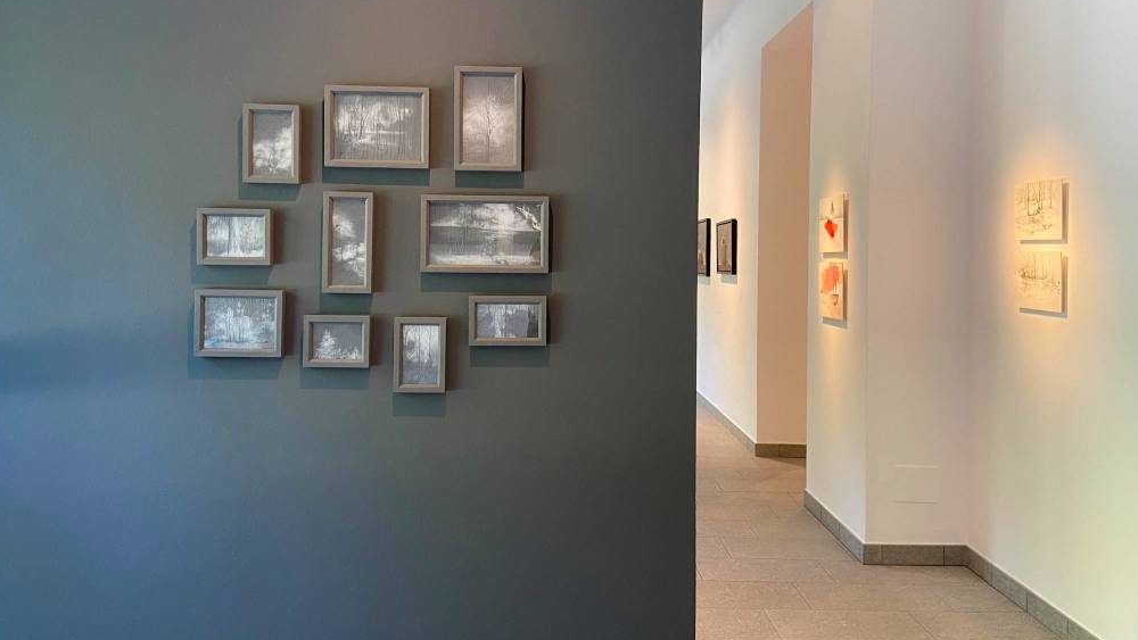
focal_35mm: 29
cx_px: 578
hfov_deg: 66.1
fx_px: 875
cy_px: 260
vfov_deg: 40.1
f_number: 1.8
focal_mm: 4.25
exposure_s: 1/50
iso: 80
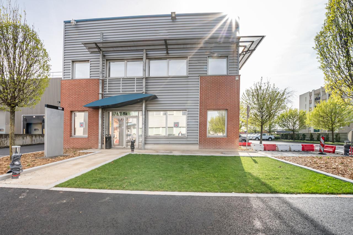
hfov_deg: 100.4
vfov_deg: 77.3
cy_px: 118
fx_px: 147
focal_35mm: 15
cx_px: 176
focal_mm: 10
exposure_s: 1/125
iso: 200
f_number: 13
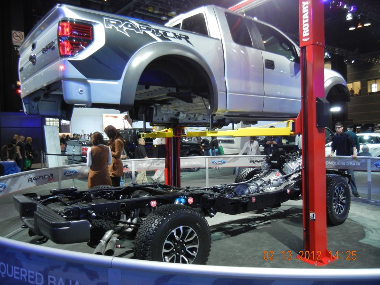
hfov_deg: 60.0
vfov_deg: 46.8
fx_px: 329
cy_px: 142
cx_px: 190
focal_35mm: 30
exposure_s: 1/60
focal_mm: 5.4
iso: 348
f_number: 3.5
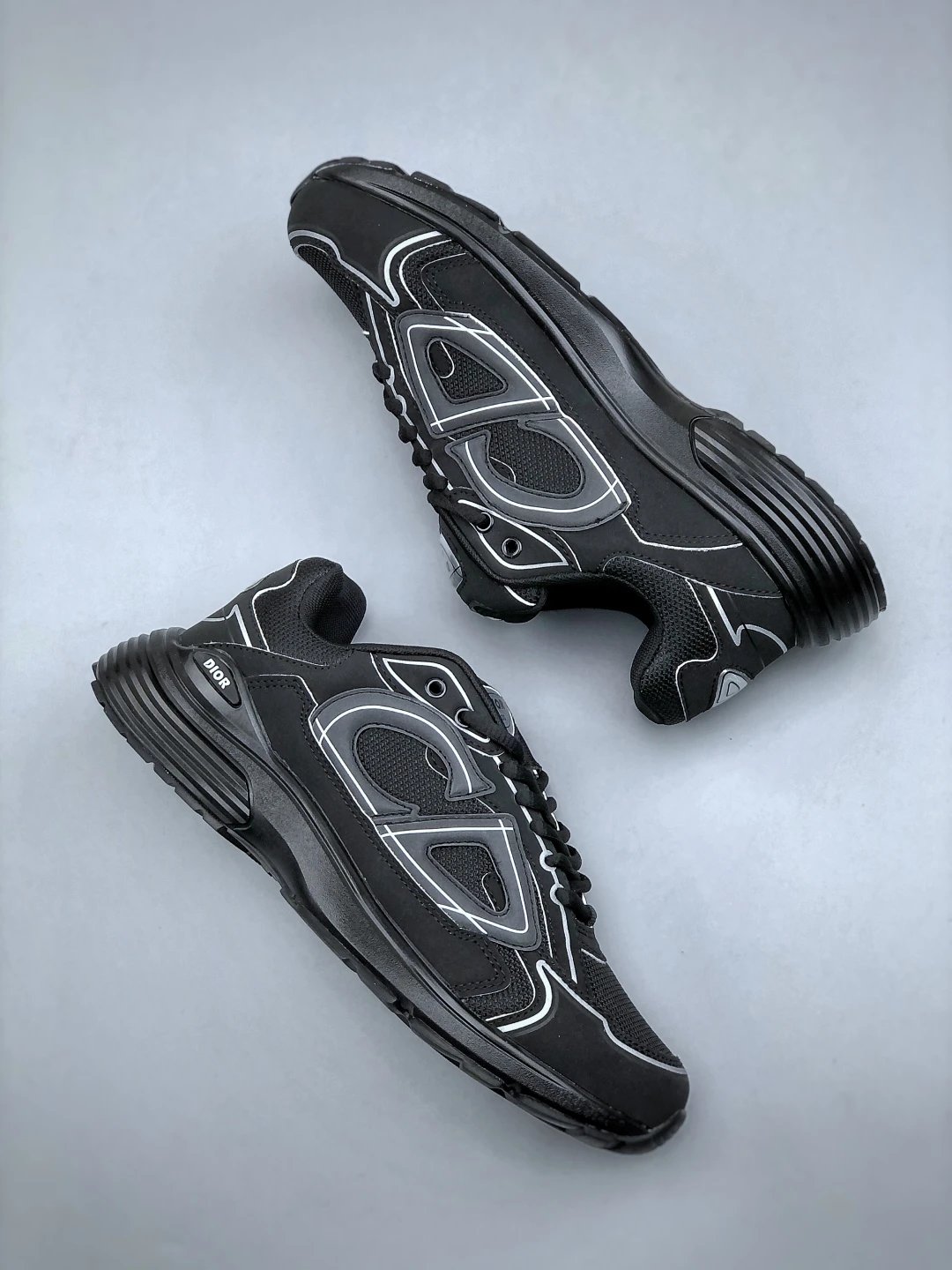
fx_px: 2090
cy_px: 635
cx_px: 476
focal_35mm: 57
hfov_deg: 25.7
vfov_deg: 33.8
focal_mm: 6.6
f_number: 2.8
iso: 25
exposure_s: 1/33
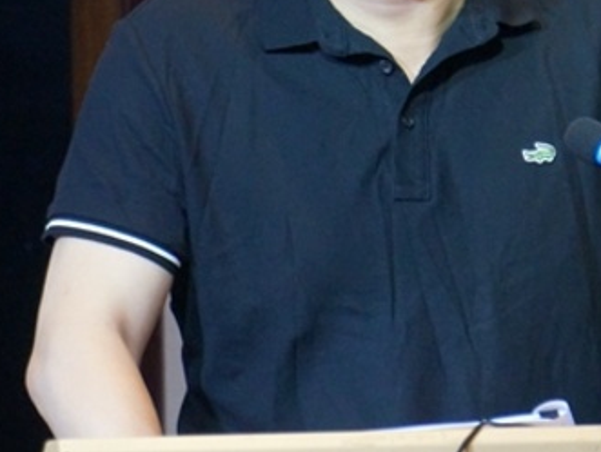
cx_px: 310
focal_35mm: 770
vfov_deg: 1.9
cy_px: -6
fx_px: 13389
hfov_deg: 2.6
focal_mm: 197
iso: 3200
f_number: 6.3
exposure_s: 1/80
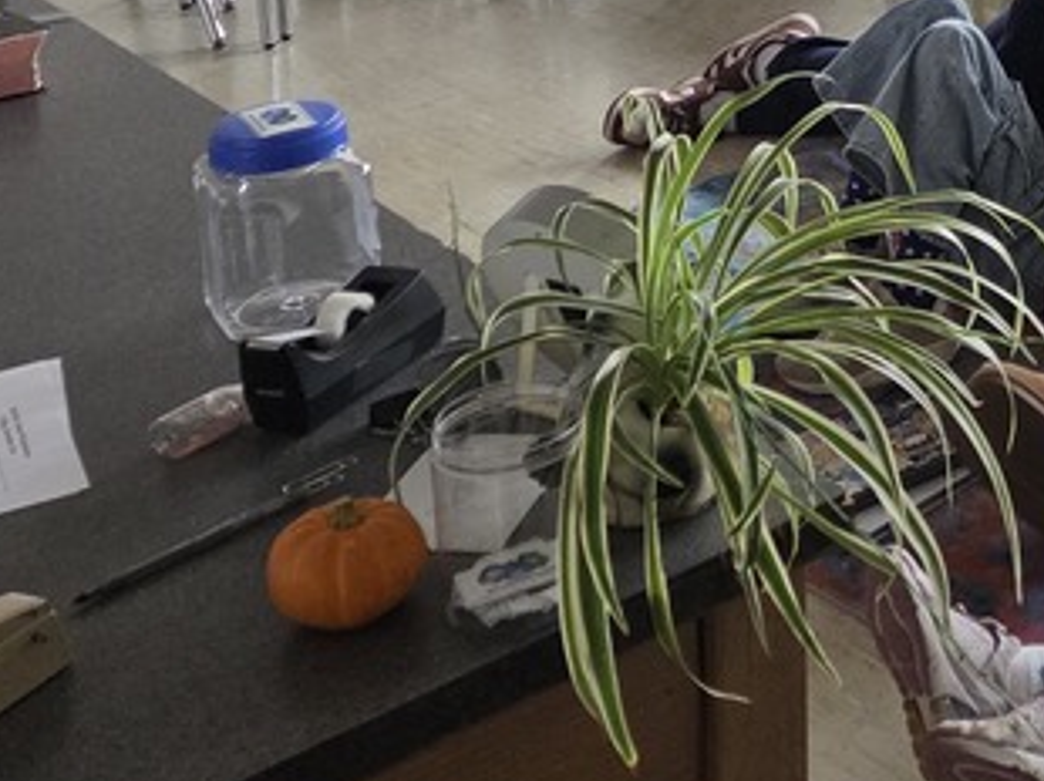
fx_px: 2290
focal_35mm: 76
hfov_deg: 23.4
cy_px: -300
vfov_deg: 17.8
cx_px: 1270
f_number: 1.8
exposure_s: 1/120
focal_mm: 5.4
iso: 800
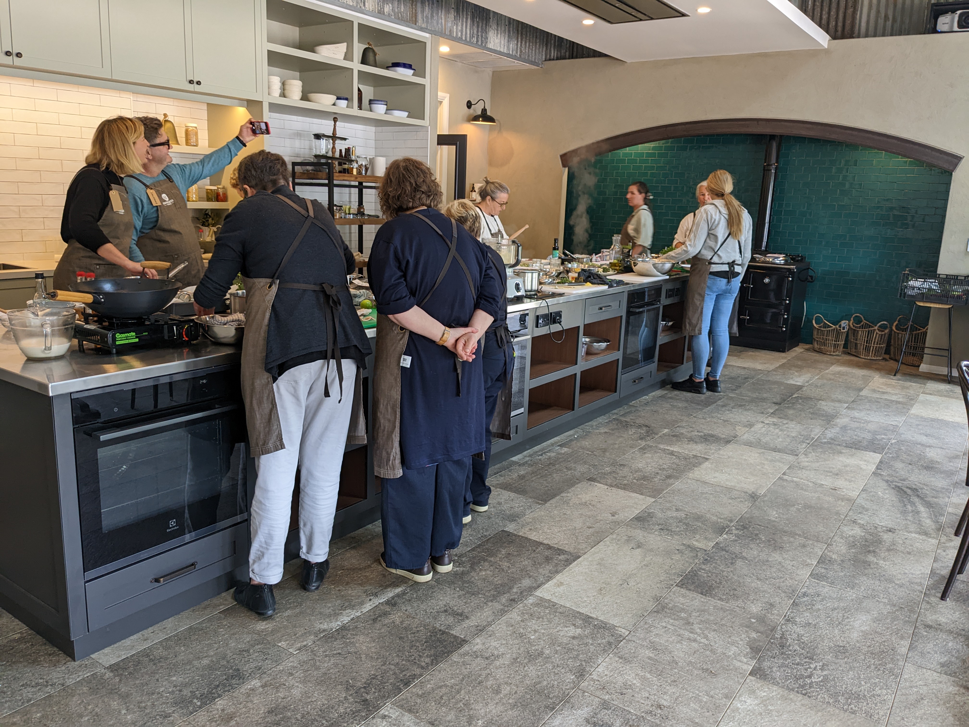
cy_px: 364
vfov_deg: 51.4
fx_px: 756
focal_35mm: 27
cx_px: 484
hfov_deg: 65.3
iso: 110
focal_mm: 4.38
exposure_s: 1/50
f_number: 1.73
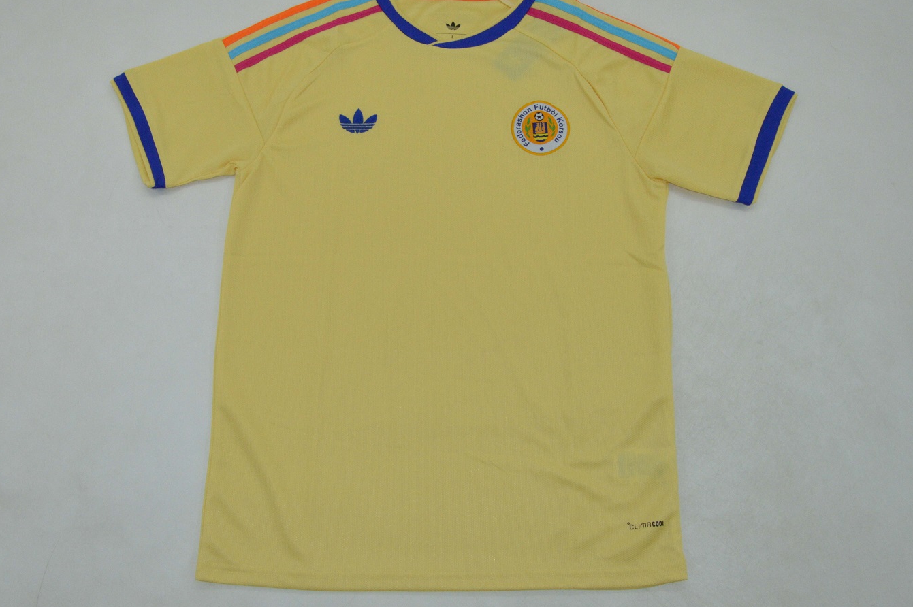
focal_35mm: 37
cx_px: 451
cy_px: 279
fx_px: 938
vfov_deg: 35.9
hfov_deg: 51.9
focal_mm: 22
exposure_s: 1/200
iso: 1600
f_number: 20
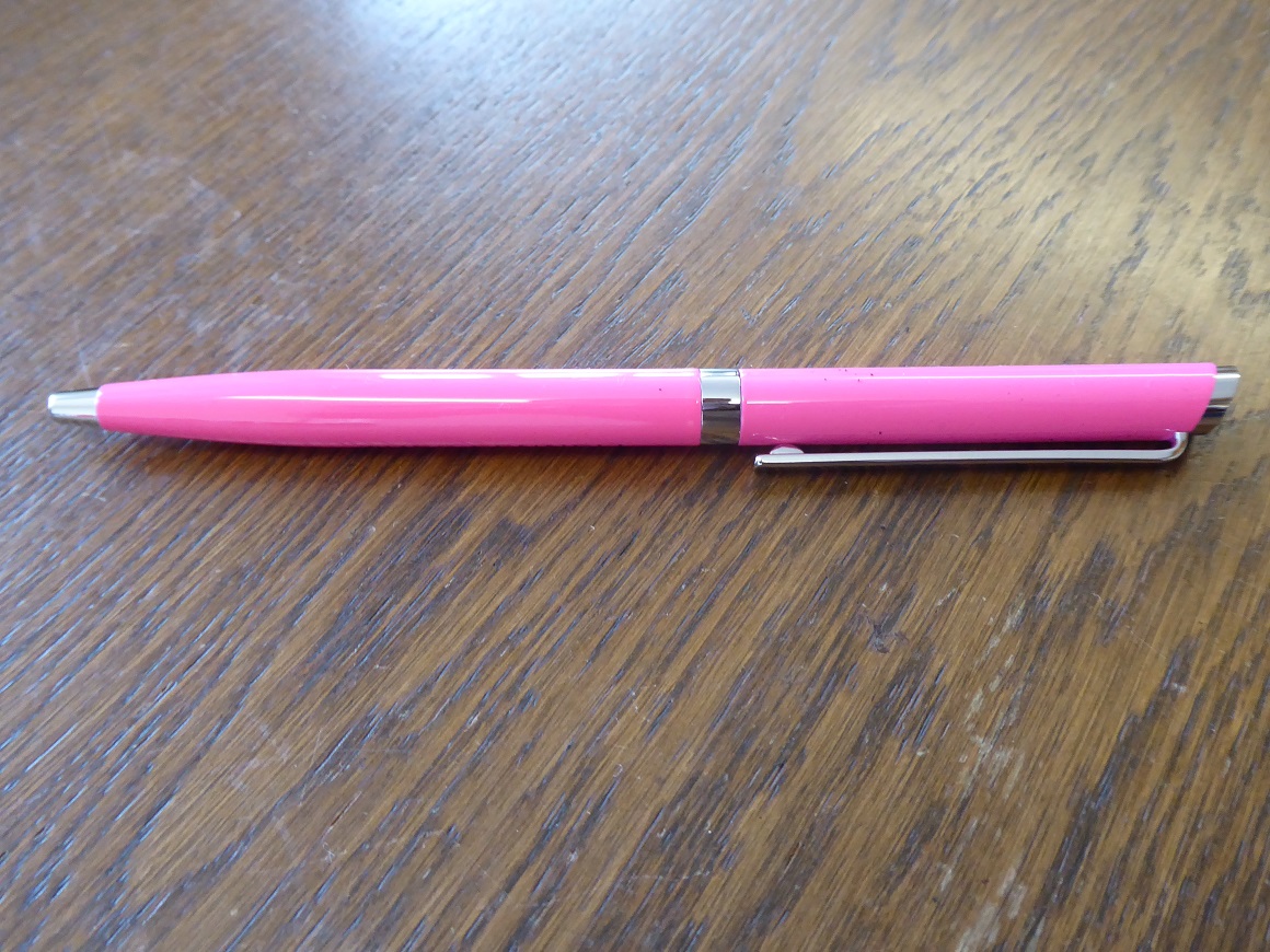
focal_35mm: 29
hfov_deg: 61.7
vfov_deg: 48.2
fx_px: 1064
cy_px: 476
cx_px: 635
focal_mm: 5
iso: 400
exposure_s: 1/50
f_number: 3.5
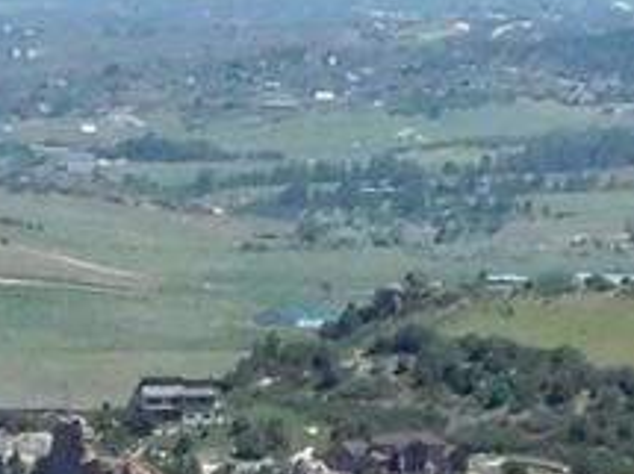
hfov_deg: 3.7
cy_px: 230
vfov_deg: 2.8
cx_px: 351
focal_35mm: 529
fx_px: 9683
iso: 800
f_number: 8.6
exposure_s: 1/1250
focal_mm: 12.6
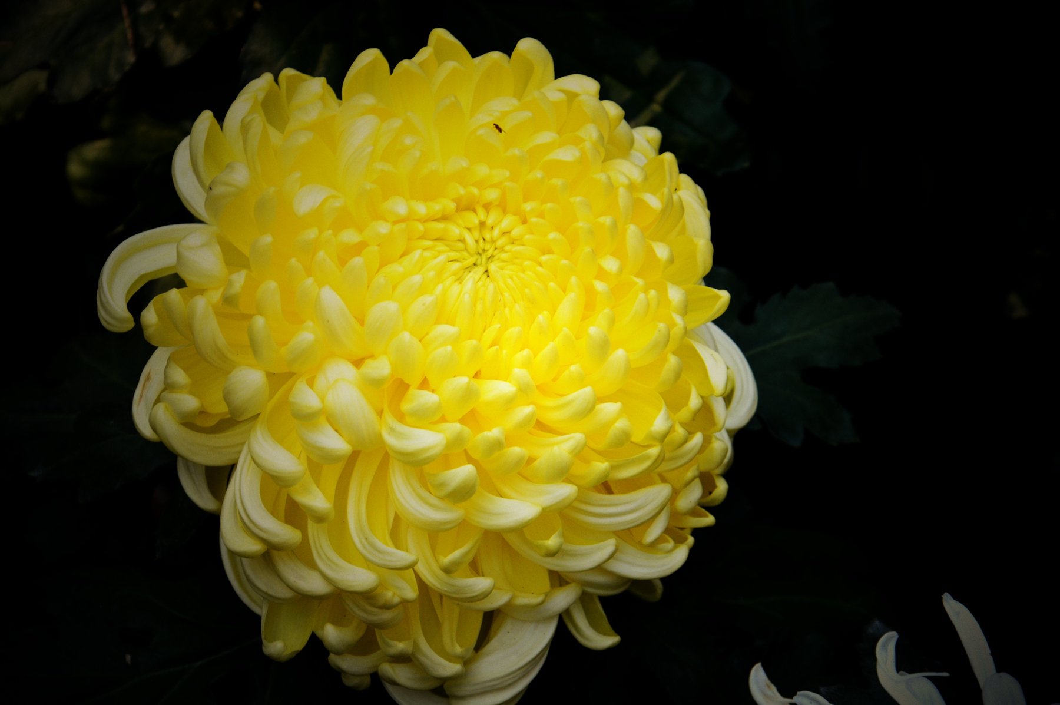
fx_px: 4634
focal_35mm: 158
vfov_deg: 8.7
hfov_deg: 13.1
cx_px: 530
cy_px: 352
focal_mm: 105
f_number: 9
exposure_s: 1/100
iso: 400
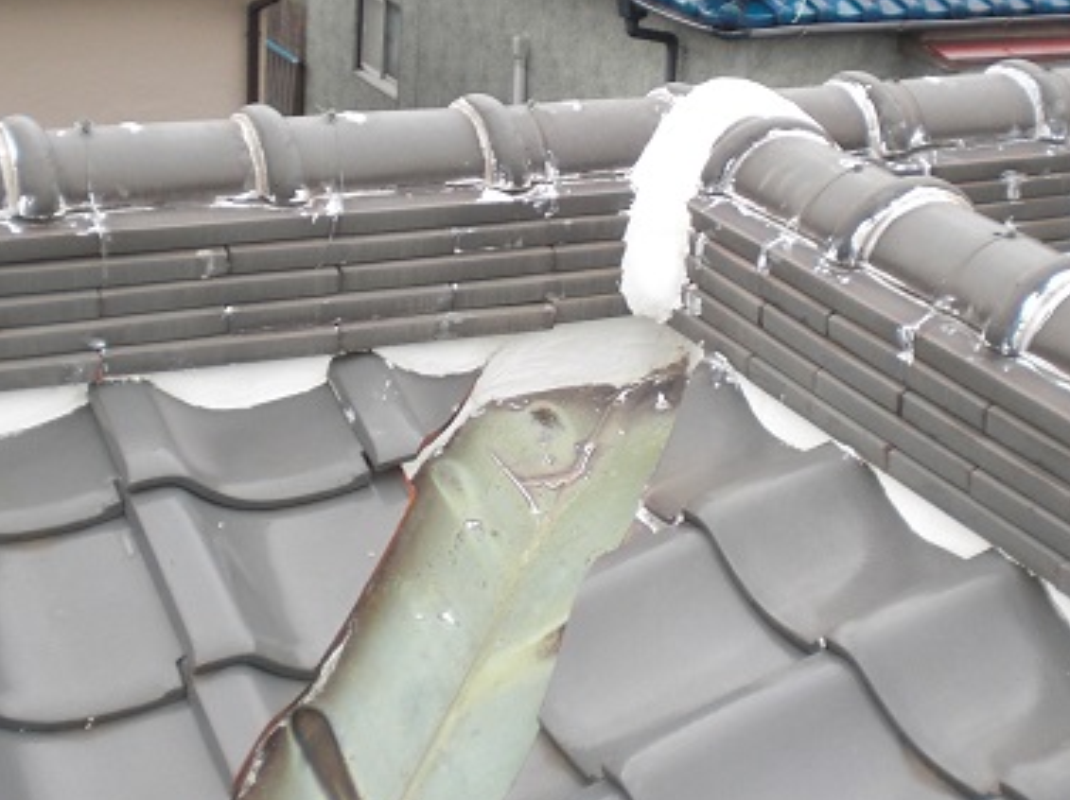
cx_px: 563
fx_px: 1946
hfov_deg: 30.7
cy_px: 278
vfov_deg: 23.2
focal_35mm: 63
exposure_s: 1/200
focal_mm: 6.3
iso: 64
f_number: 3.1
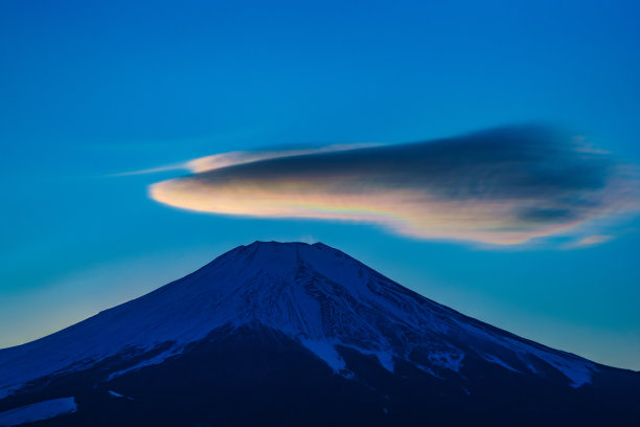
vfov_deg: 15.2
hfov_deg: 22.6
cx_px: 320
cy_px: 214
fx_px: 1600
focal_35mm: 90
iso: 160
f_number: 11
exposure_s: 1/2500
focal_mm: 90
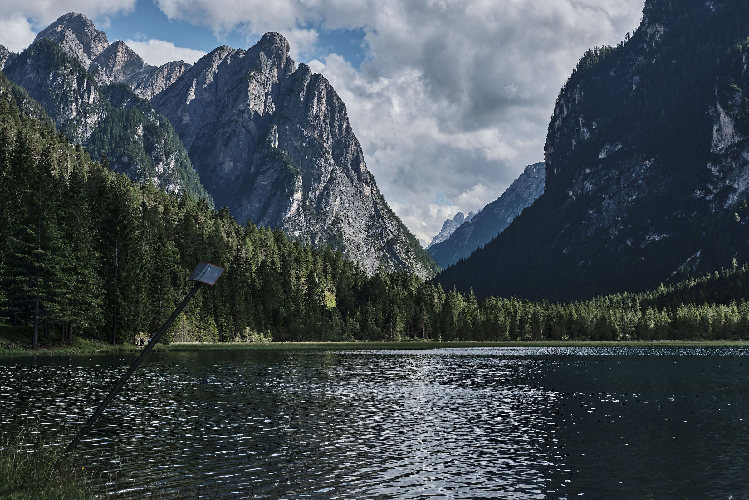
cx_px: 374
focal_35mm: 53
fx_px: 1103
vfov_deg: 25.5
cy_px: 250
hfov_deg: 37.5
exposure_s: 1/420
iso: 200
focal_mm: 35
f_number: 8
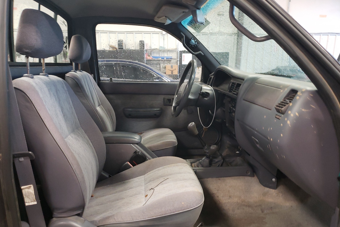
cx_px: 165
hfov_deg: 65.5
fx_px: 264
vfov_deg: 46.3
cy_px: 130
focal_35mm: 28
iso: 275
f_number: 1.5
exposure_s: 1/30
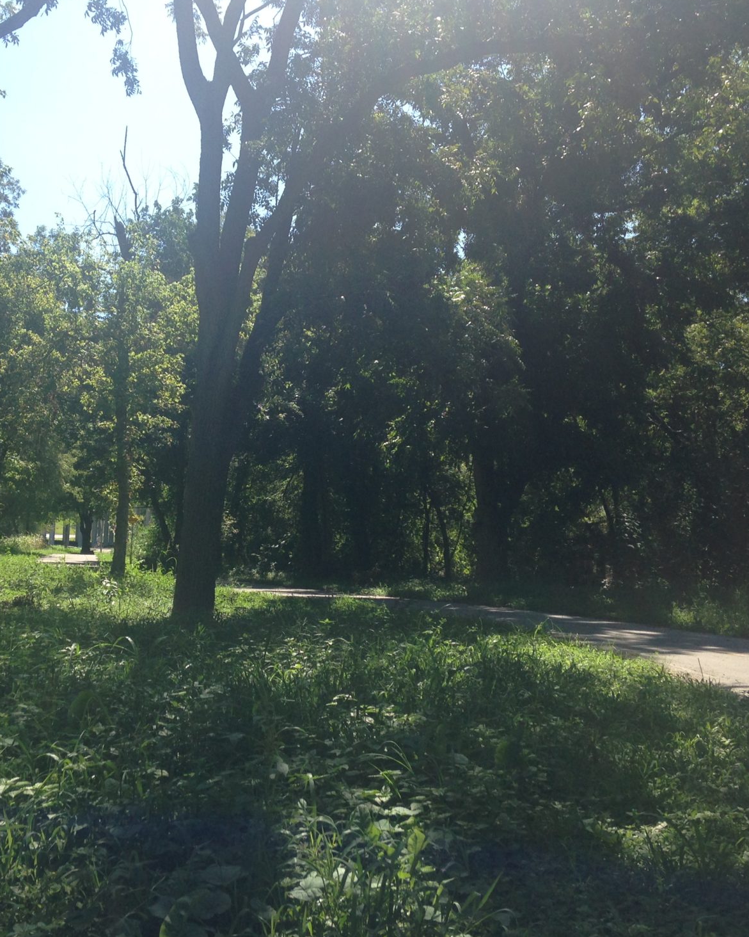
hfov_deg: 34.0
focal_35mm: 44
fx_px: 1219
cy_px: 470
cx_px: 277
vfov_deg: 42.0
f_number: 2.4
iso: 50
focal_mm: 4.12
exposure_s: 1/797
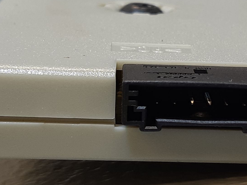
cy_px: 125
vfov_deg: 29.4
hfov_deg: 37.3
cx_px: 202
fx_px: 350
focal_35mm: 49
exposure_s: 1/50
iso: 40
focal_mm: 3.93
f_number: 1.7
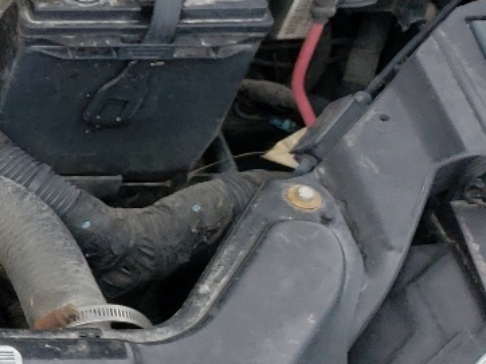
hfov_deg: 13.8
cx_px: -563
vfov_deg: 12.8
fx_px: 1614
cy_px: 114
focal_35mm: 115
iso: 50
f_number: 1.5
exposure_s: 1/1250
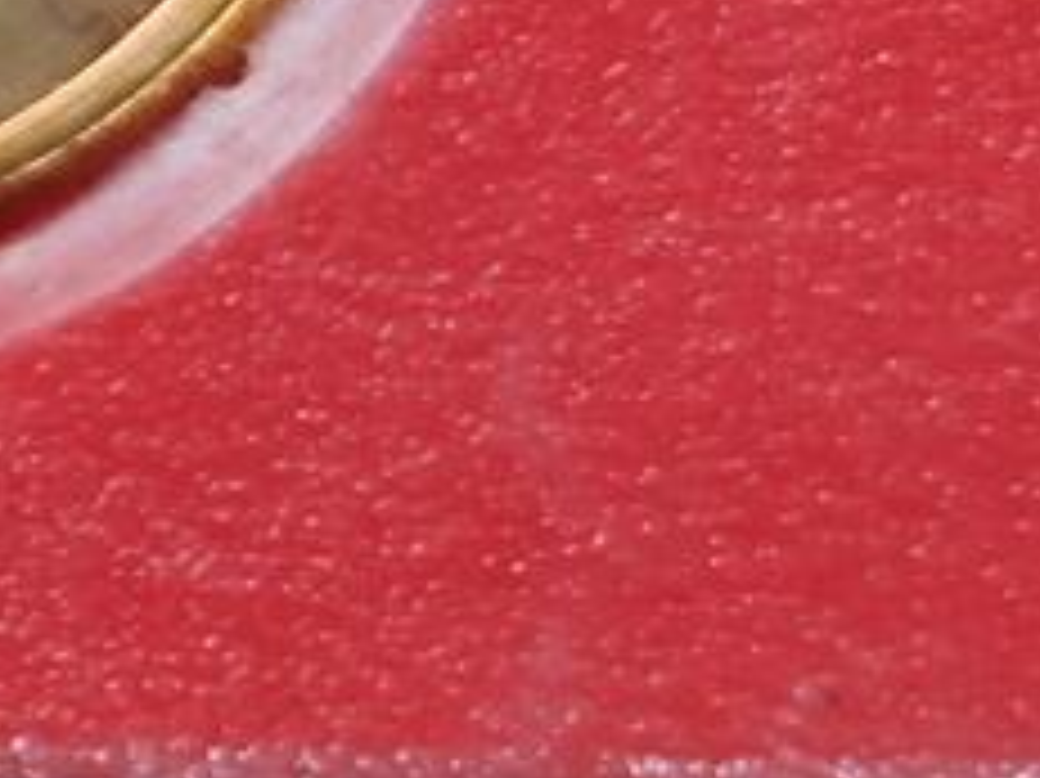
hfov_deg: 6.2
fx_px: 8918
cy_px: -477
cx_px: -1967
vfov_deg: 5.0
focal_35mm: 297
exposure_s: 1/100
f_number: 1.6
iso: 50
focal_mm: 5.84
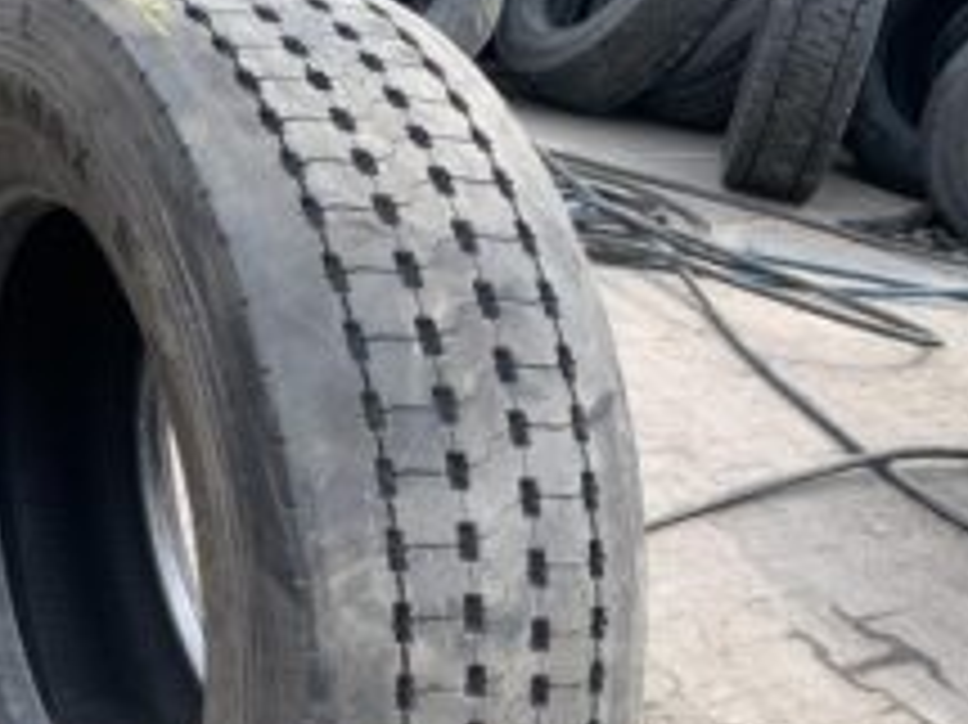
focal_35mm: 52
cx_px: 315
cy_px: 510
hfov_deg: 36.4
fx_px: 1453
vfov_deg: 27.7
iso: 25
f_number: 1.8
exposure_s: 1/749
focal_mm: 4.25
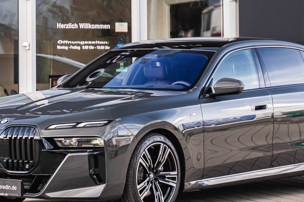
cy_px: -5
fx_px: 1419
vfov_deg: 8.1
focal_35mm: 168
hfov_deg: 12.2
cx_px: 131
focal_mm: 69
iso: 500
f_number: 4
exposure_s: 1/320
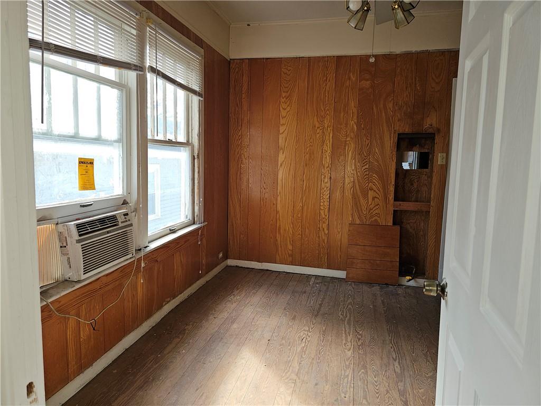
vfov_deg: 58.9
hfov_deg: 73.9
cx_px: 270
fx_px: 359
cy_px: 203
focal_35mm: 23
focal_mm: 6.3
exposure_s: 1/60
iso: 25
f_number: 1.7
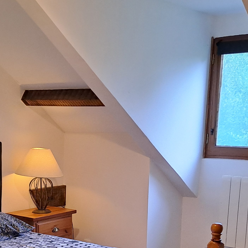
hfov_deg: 26.9
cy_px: 234
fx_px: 511
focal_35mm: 63
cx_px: 62
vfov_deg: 26.2
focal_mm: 4.65
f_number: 1.8
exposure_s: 1/50
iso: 250
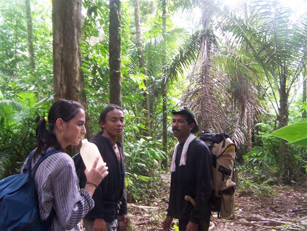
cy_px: 116
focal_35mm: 38
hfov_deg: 49.0
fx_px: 337
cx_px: 154
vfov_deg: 37.7
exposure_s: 1/15
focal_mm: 6.3
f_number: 2.8
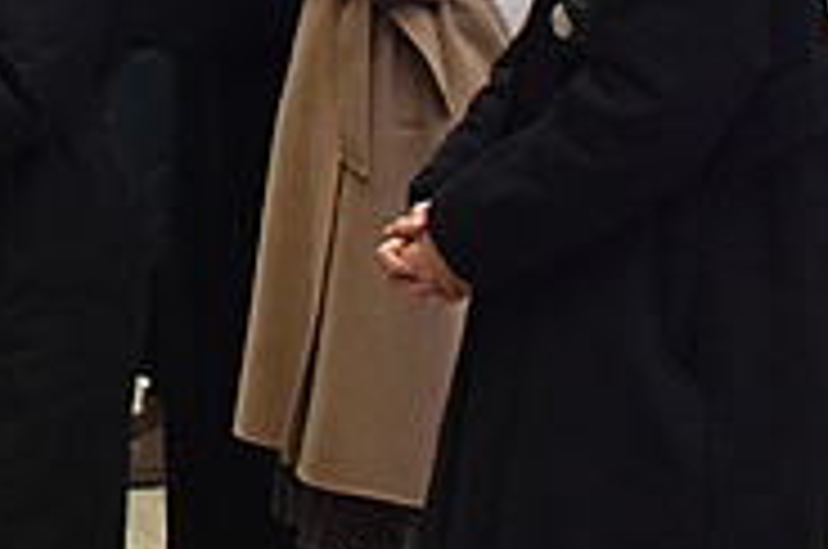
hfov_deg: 15.6
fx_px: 2801
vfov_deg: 11.0
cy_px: -70
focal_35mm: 122
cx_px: -382
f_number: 6.3
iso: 5000
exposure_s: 1/125
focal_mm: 28
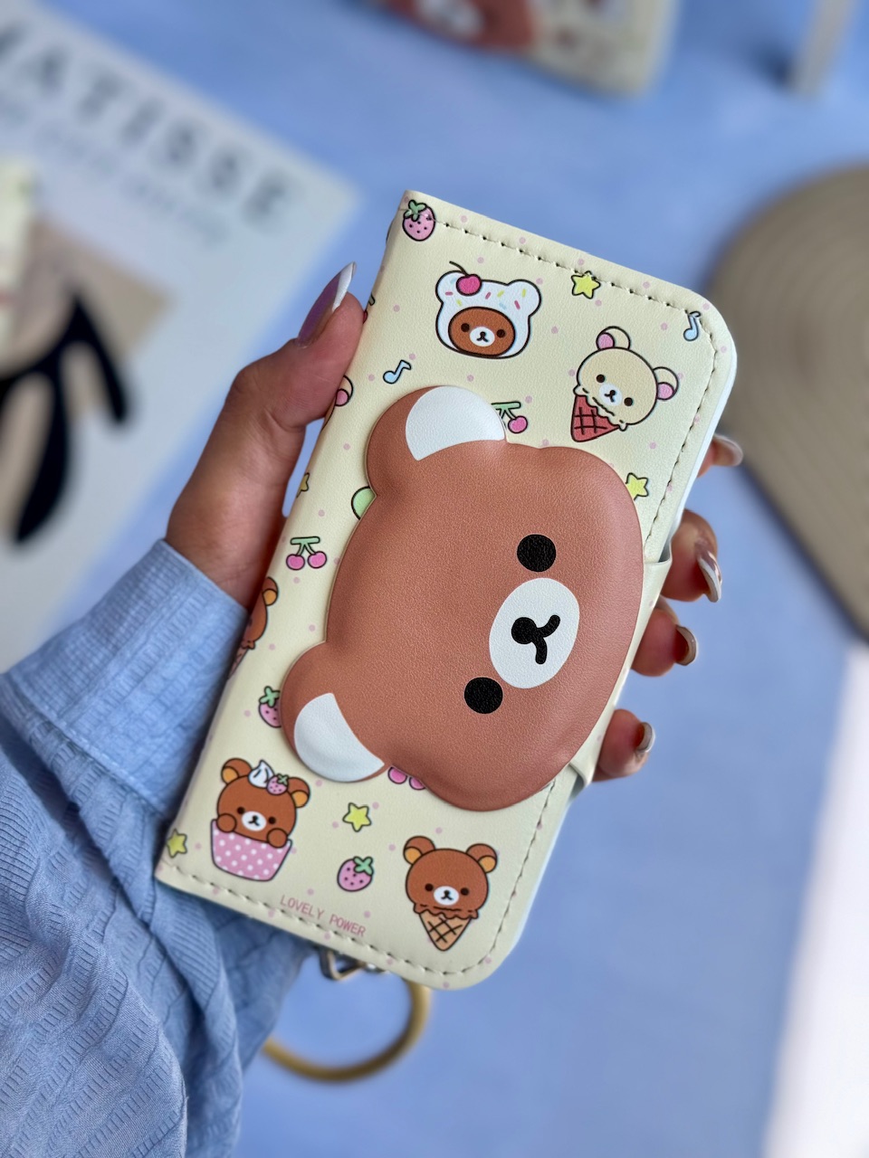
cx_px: 434
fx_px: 1607
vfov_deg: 39.7
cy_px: 579
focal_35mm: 48
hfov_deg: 30.3
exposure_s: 1/1114
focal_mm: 6.76
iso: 64
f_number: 1.78
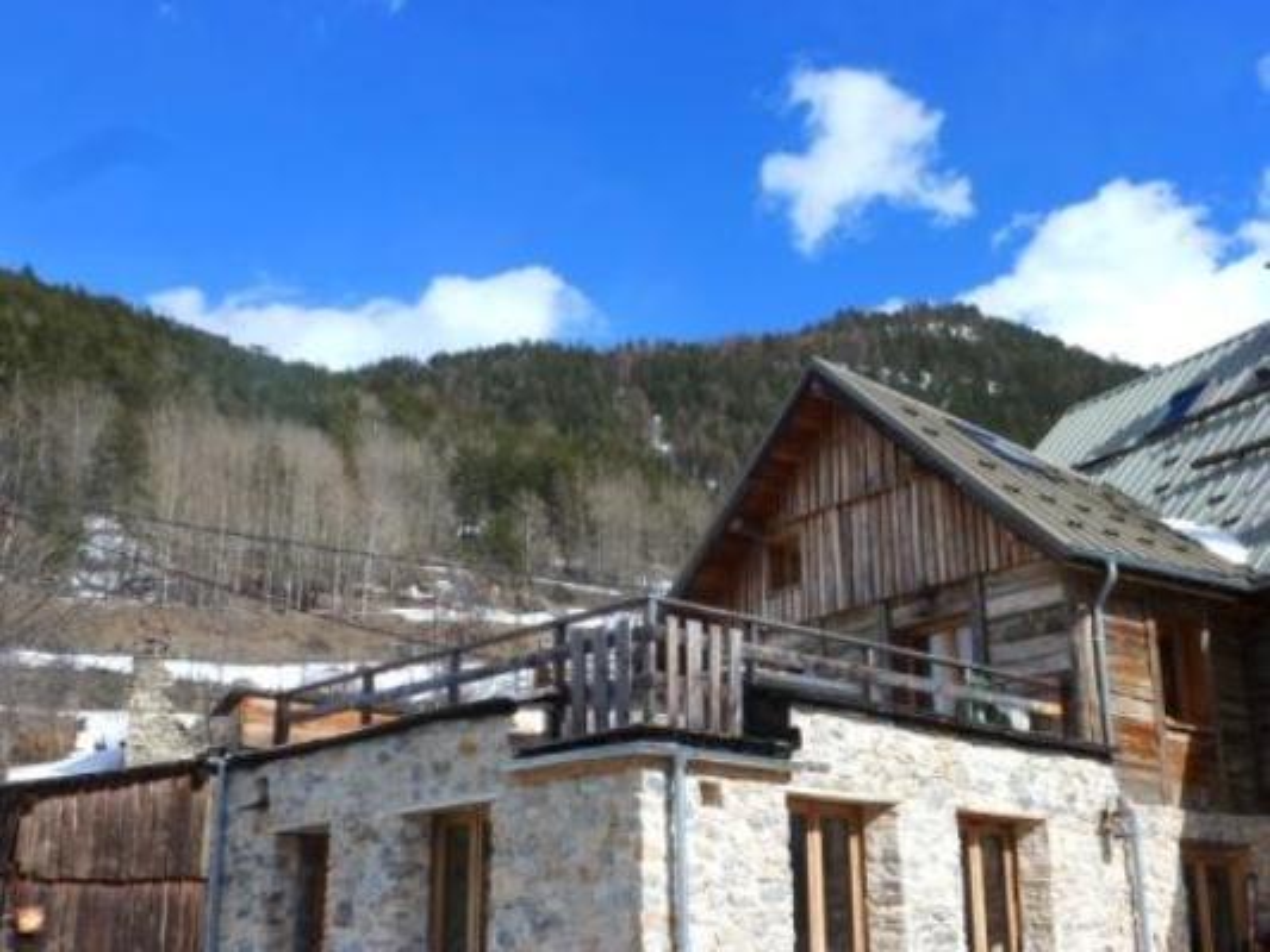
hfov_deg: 45.8
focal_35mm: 41
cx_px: 635
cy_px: 476
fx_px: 1505
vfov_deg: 35.1
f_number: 5
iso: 100
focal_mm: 7.4
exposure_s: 1/500
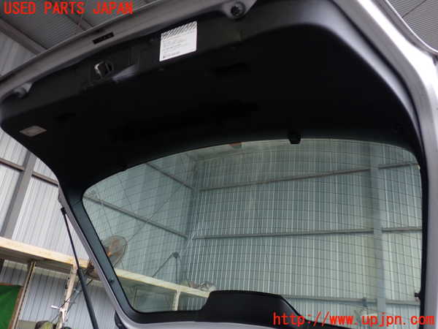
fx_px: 380
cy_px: 164
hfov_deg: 60.0
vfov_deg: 46.8
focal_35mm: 30
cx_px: 219
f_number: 2.3
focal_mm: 5.4
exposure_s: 1/50
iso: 200
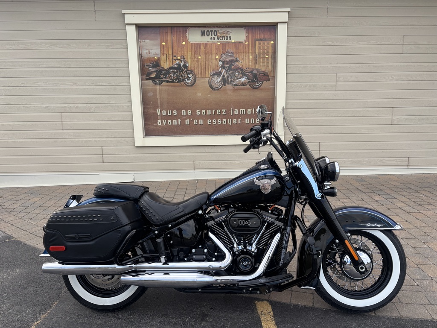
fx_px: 328
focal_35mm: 26
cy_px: 164
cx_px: 218
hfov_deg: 67.3
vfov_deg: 53.1
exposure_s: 1/565
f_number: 1.6
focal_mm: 5.96
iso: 50
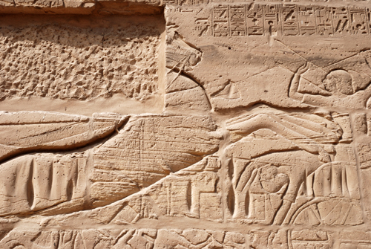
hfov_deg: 35.0
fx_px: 588
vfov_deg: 23.9
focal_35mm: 57
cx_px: 186
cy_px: 124
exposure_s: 1/250
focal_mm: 38
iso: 100
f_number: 8
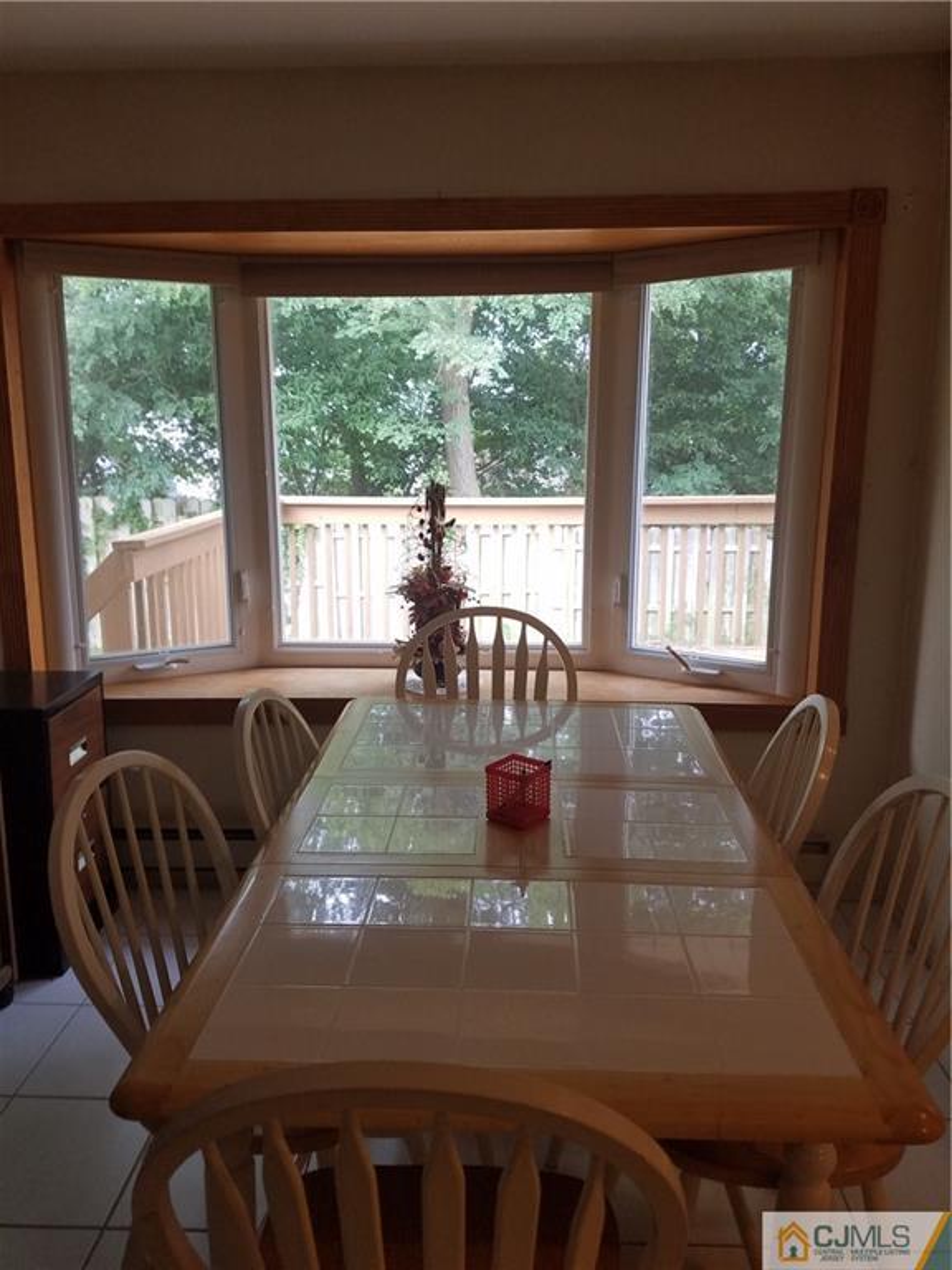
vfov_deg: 67.3
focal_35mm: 26
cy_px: 635
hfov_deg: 53.1
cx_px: 476
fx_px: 953
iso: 80
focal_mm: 4.2
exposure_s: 1/120
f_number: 1.7
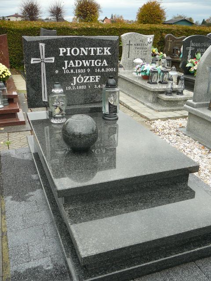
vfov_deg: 52.6
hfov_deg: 40.7
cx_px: 106
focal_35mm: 35
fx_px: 284
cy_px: 140
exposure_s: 1/160
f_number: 2.8
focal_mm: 5.2
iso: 80
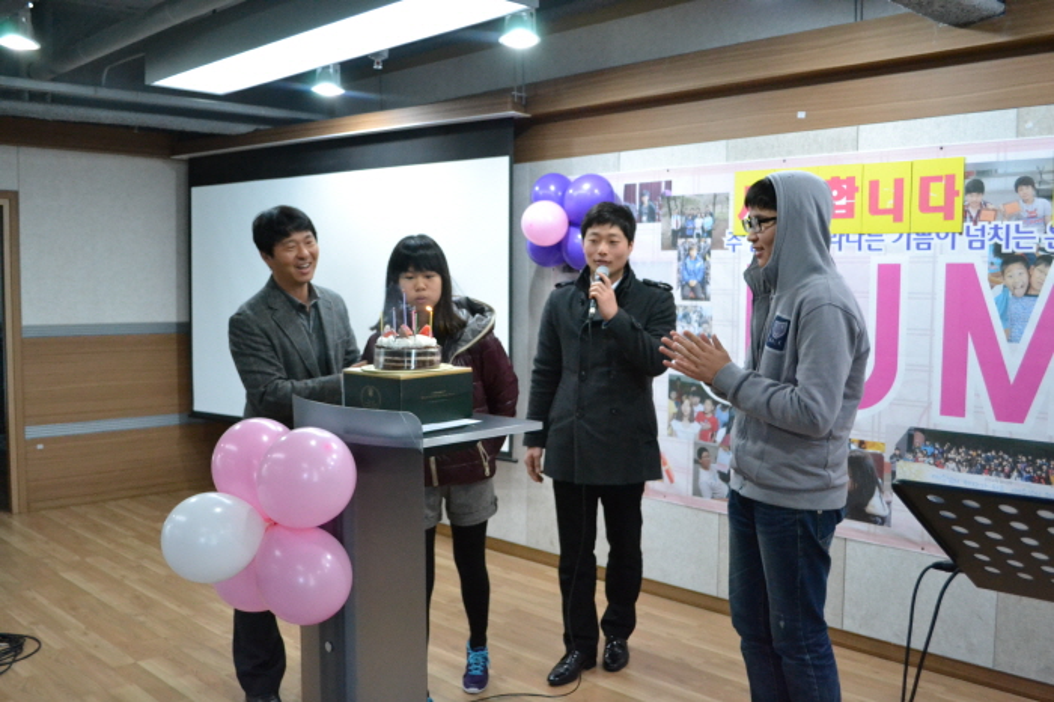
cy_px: 351
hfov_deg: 57.2
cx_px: 527
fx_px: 966
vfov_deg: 39.9
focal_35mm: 33
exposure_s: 1/125
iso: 3200
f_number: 4
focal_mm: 22
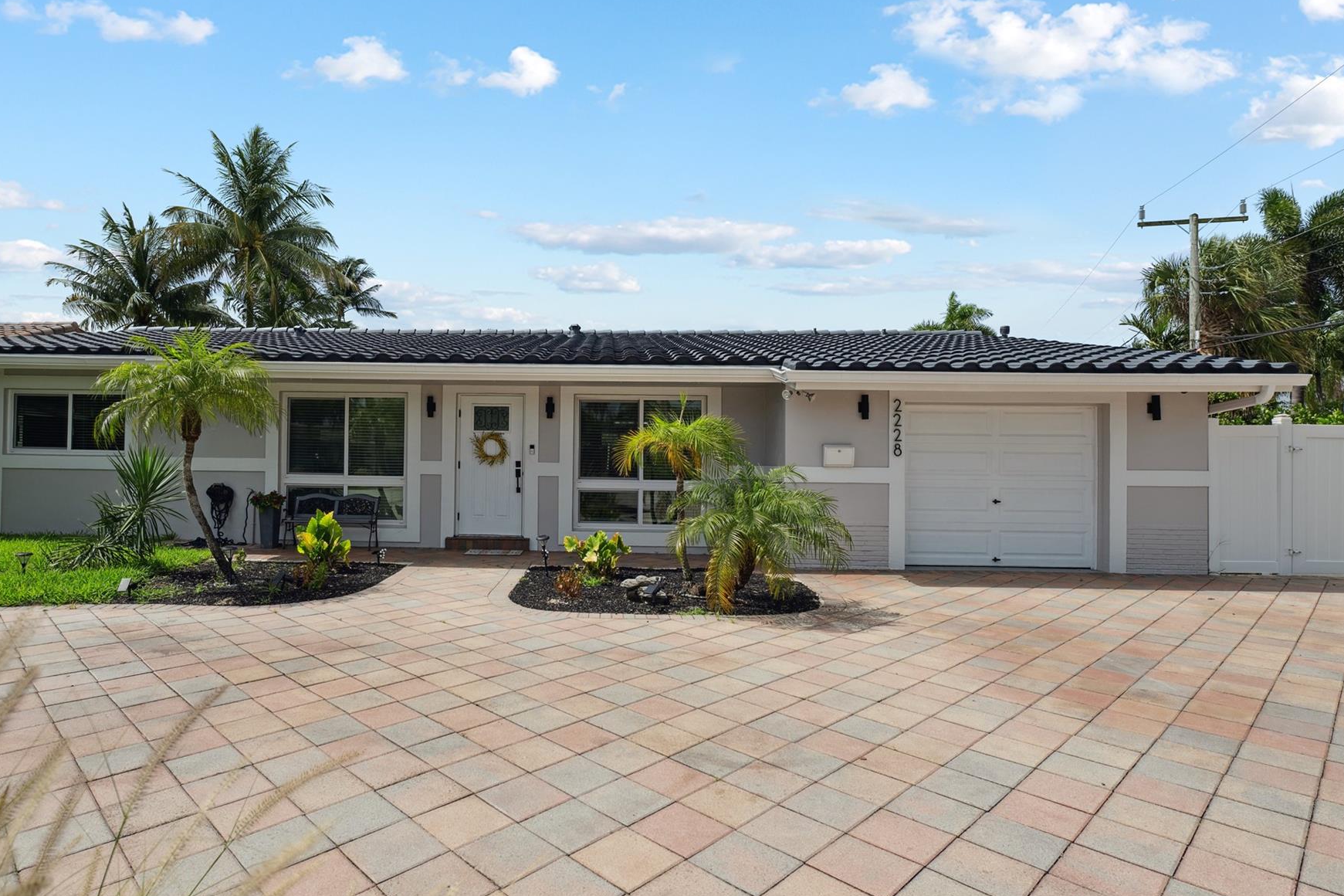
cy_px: 418
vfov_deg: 61.9
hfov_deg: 83.5
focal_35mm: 20
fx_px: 746
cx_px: 577
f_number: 7.1
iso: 250
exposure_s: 1/800
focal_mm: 17
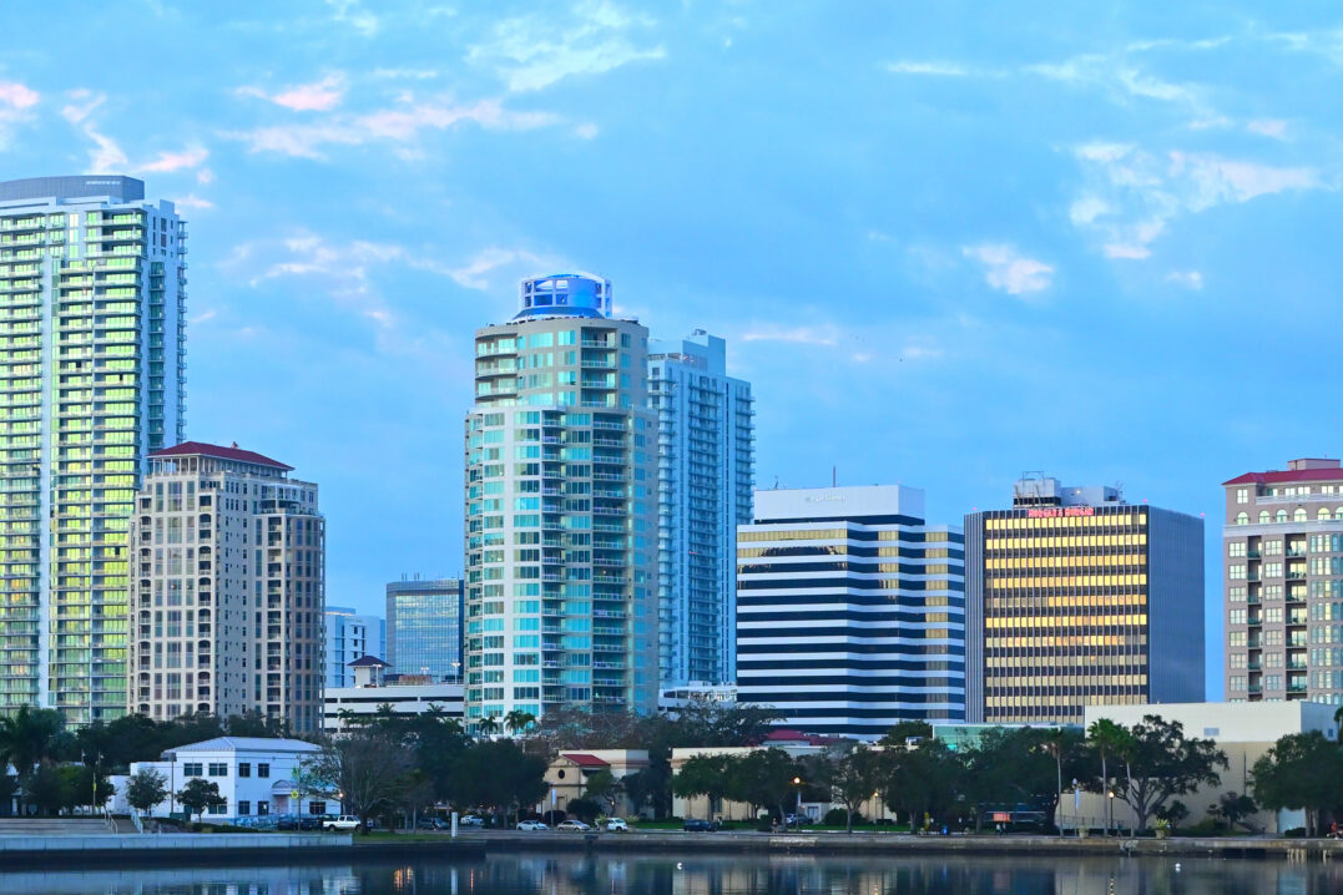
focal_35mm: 98
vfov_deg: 13.9
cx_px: 419
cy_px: 624
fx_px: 3672
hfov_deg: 20.6
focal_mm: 34.5
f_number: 3.5
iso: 100
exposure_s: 1/100
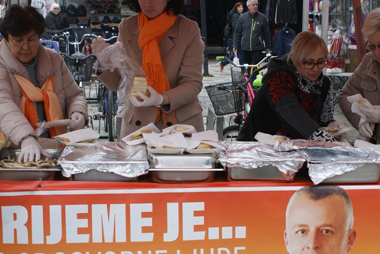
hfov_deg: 28.7
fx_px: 739
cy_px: 139
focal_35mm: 70
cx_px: 232
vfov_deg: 19.5
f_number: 5.6
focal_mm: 28
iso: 100
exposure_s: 1/80
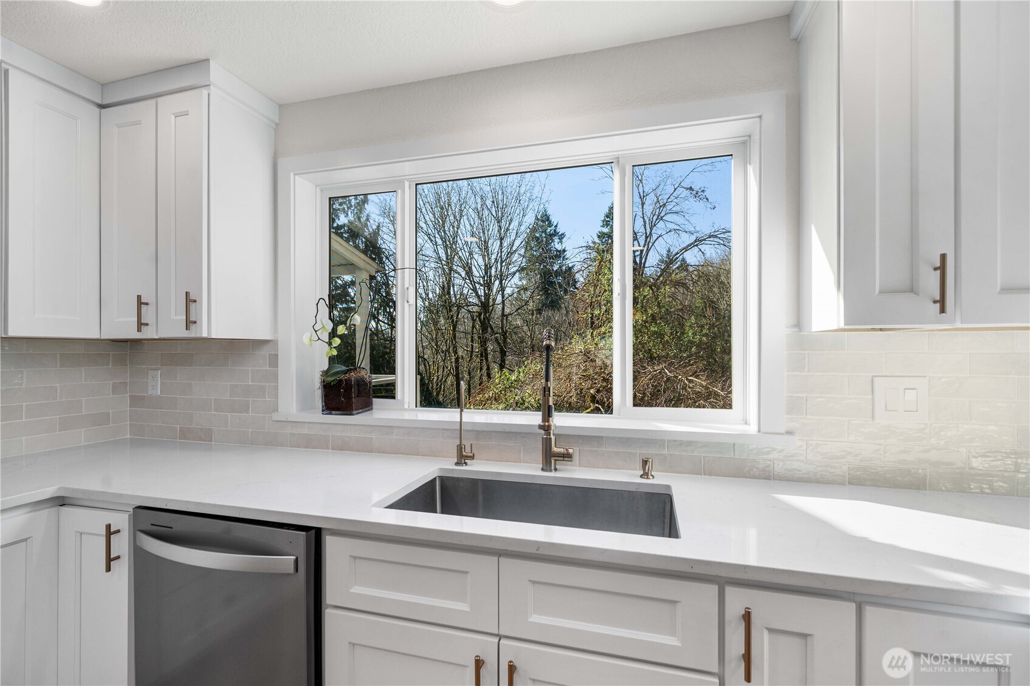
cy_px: 343
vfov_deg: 77.3
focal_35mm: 15
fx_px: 429
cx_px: 515
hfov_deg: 100.4
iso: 100
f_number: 6.3
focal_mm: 15
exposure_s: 1/60
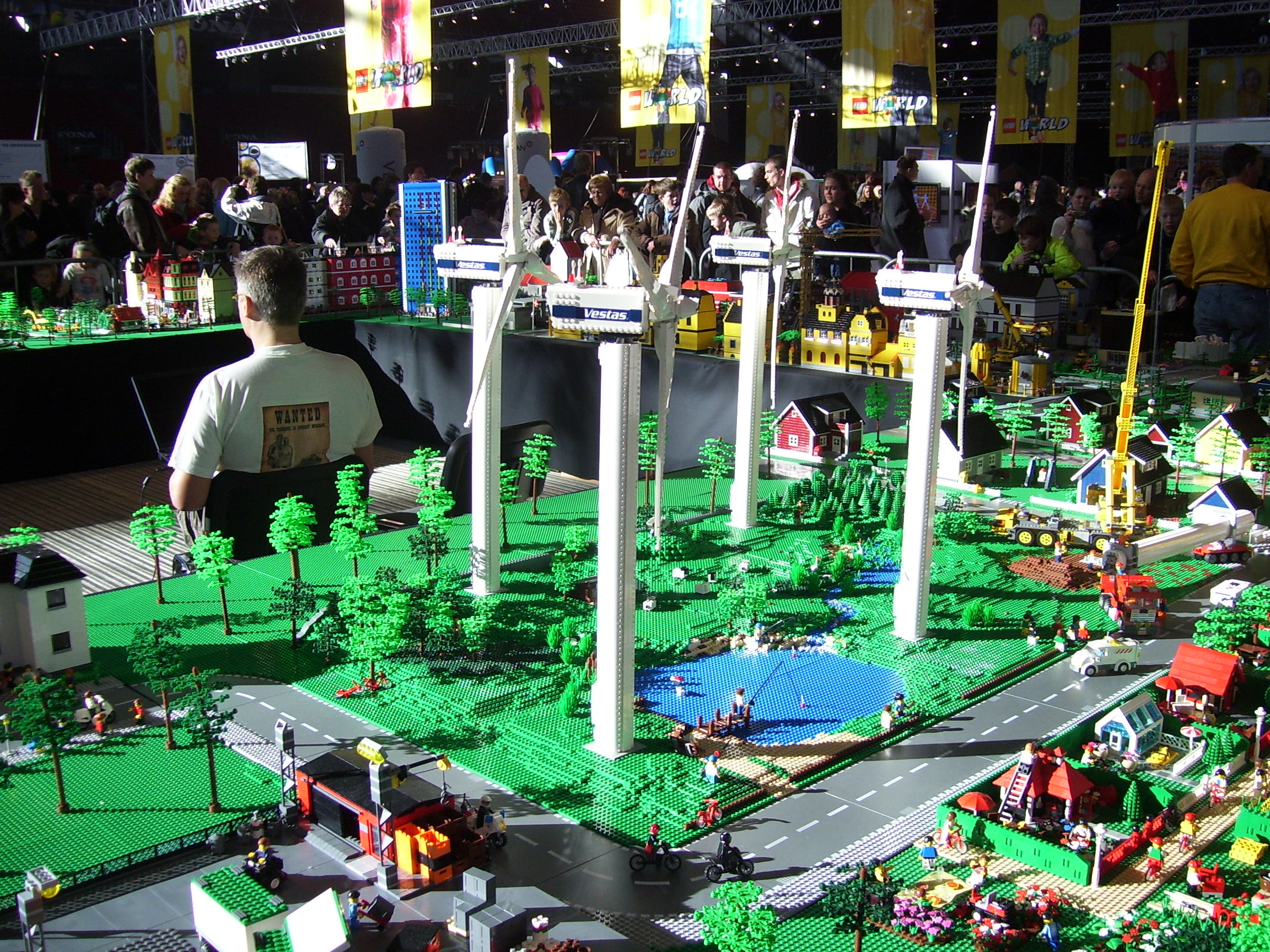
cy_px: 476
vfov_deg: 39.7
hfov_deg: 51.4
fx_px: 1321
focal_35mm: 36
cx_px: 635
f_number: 2.7
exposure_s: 1/250
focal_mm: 6
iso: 80
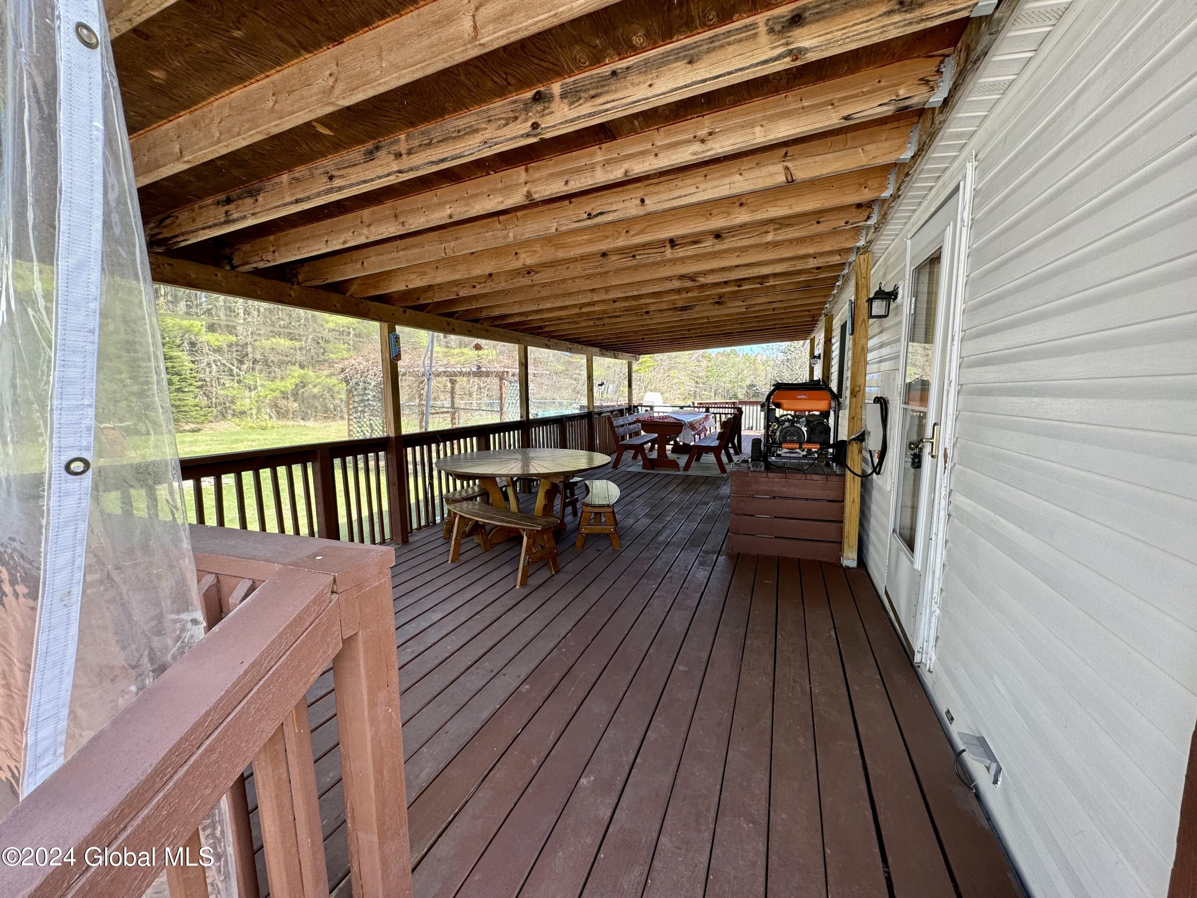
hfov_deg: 102.1
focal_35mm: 14
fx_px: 484
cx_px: 598
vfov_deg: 85.7
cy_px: 449
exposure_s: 1/127
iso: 40
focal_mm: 2.22
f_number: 2.2
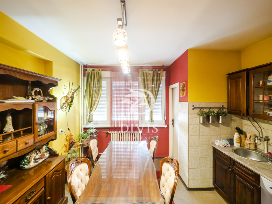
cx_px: 136
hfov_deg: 102.1
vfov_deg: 85.7
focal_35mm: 14
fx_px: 110
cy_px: 102
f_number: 4
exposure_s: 1/10
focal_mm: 7
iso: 400
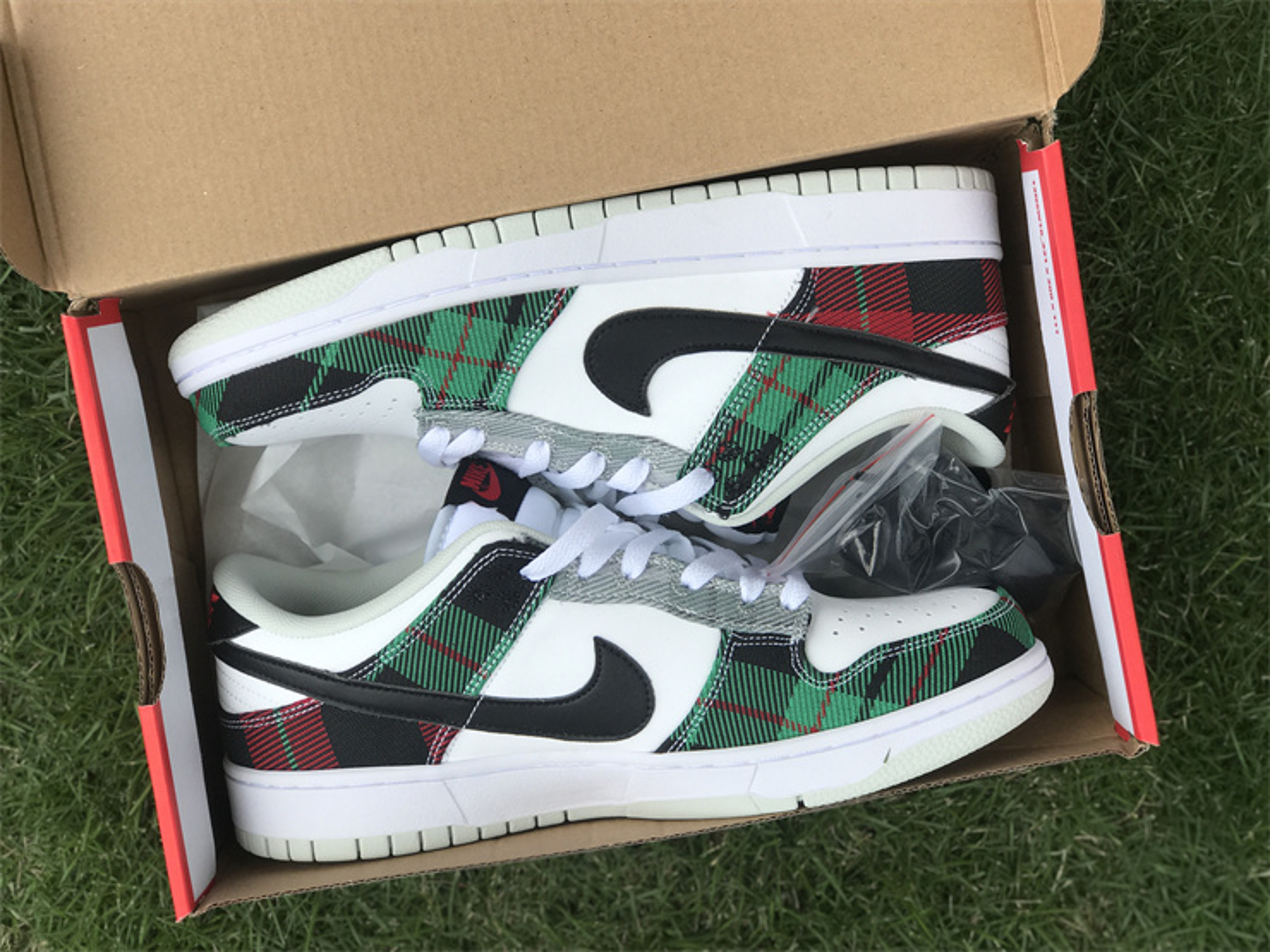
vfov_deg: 25.7
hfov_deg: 33.8
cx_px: 635
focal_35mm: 57
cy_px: 476
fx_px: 2091
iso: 20
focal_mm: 6.6
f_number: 2.8
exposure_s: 1/404
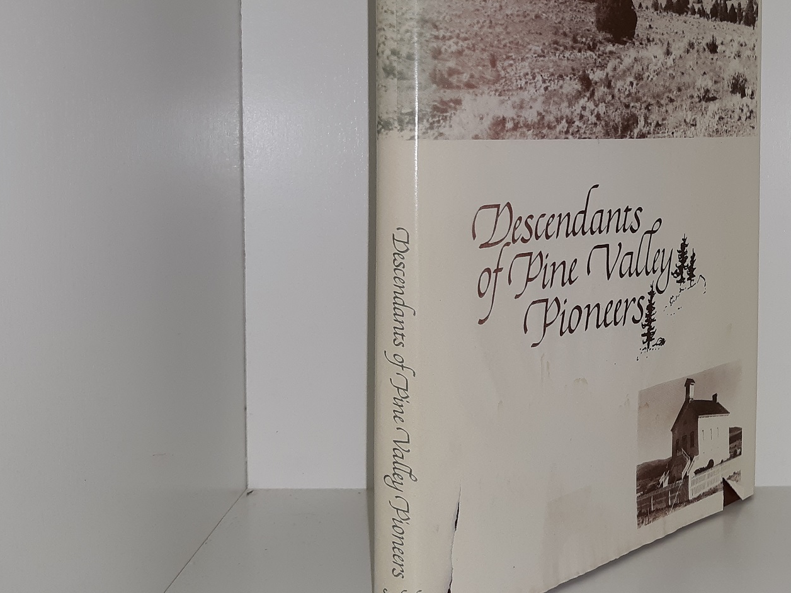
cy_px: 174
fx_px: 1051
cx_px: 570
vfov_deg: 31.1
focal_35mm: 46
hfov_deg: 40.3
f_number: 1.7
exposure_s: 1/194
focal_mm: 3.7
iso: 40
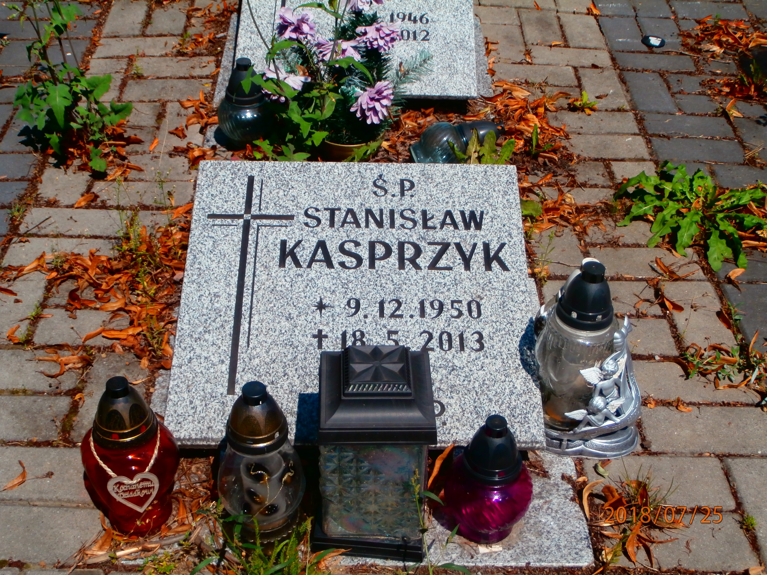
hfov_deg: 40.4
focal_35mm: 47
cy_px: 288
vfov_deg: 30.9
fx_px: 1041
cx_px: 384
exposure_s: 1/1250
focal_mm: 8.29
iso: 100
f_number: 4.2
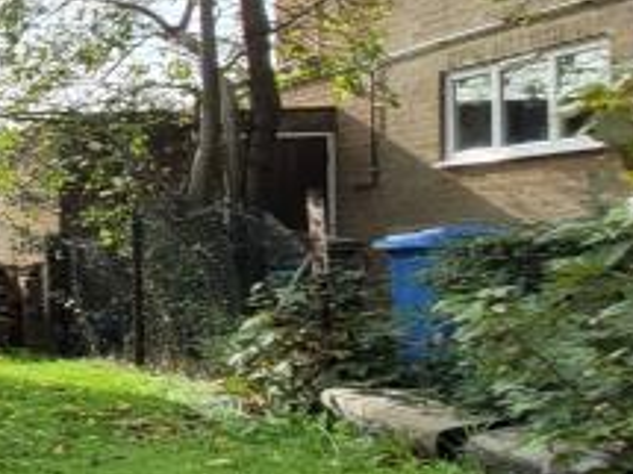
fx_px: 1133
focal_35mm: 62
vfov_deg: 23.6
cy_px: 218
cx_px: -763
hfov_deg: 17.0
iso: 40
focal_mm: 1.74
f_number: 2.2
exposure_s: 1/460
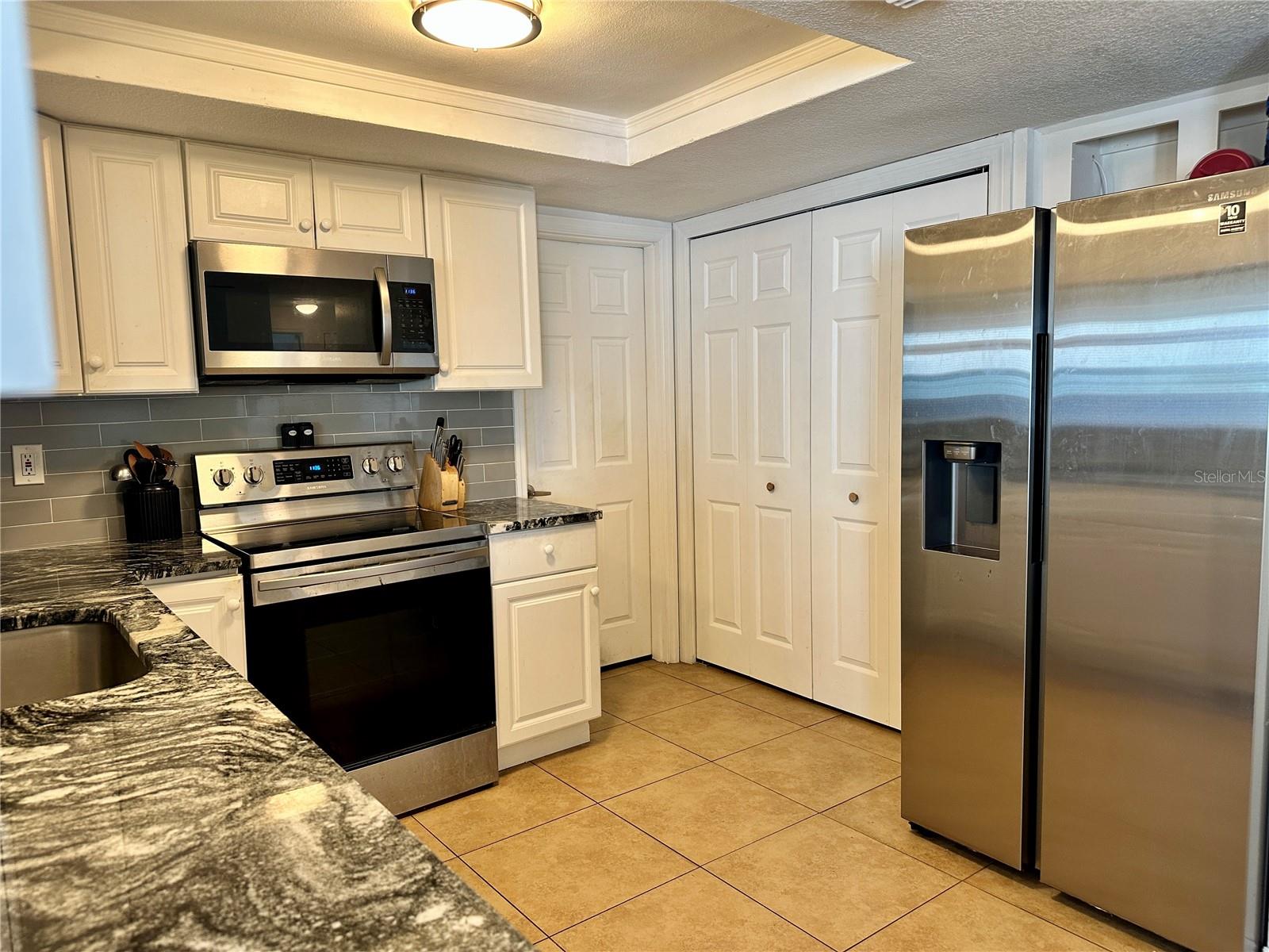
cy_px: 476
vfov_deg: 56.8
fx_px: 880
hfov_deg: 71.6
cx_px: 634
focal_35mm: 24
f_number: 1.78
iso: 125
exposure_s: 1/60
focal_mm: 6.86
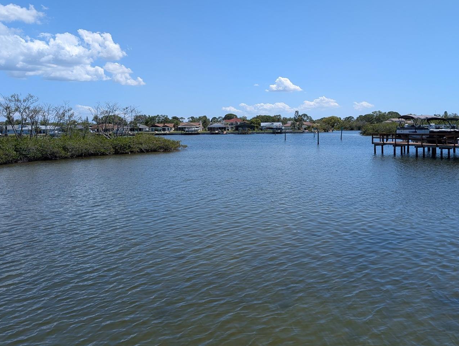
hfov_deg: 59.7
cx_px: 255
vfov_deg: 46.7
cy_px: 140
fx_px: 398
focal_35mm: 30
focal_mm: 6.9
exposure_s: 1/1443
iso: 22
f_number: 1.68
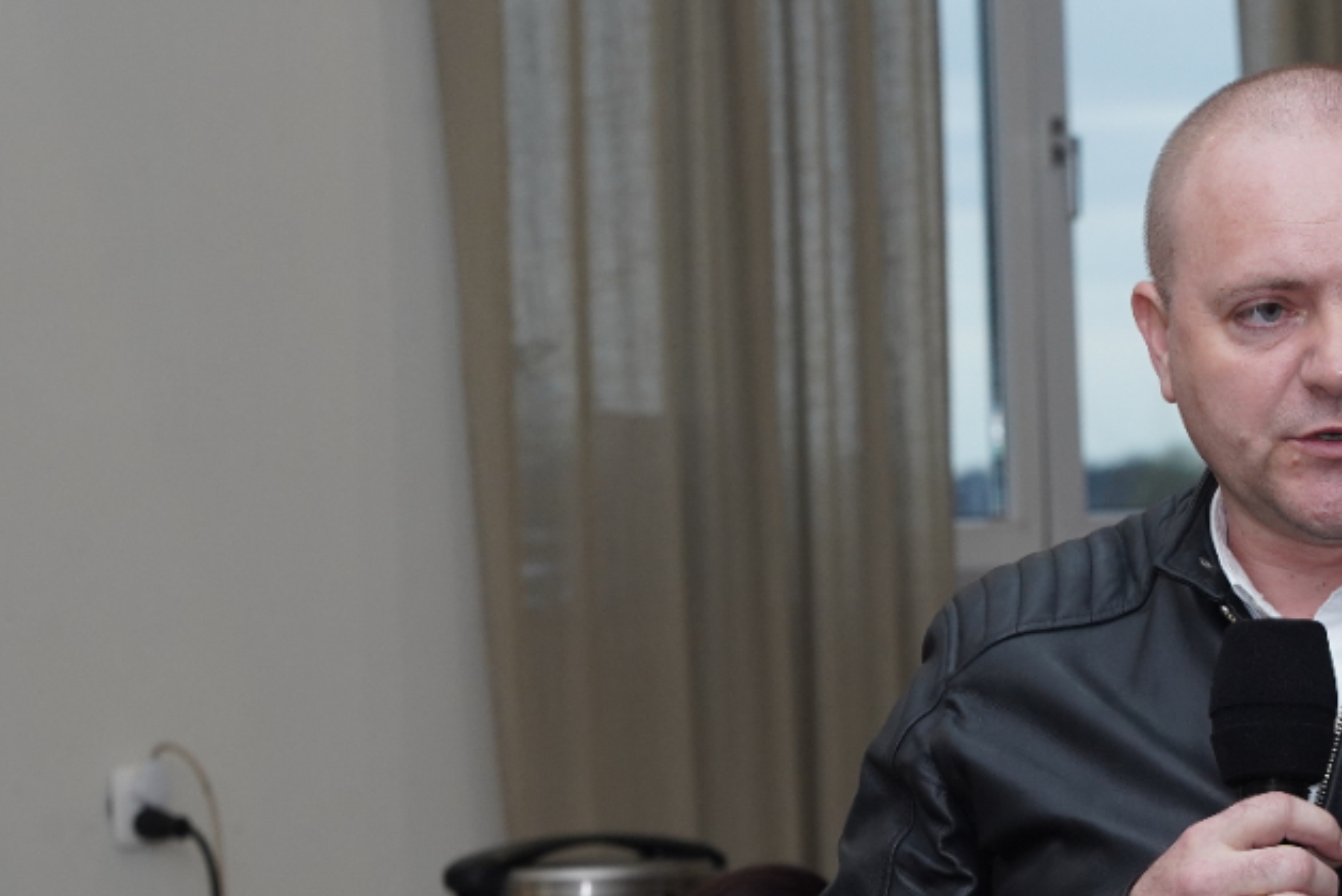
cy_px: 839
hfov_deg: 9.5
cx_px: 1105
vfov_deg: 6.3
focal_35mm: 217
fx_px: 8093
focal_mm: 105
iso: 1250
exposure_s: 1/100
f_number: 8
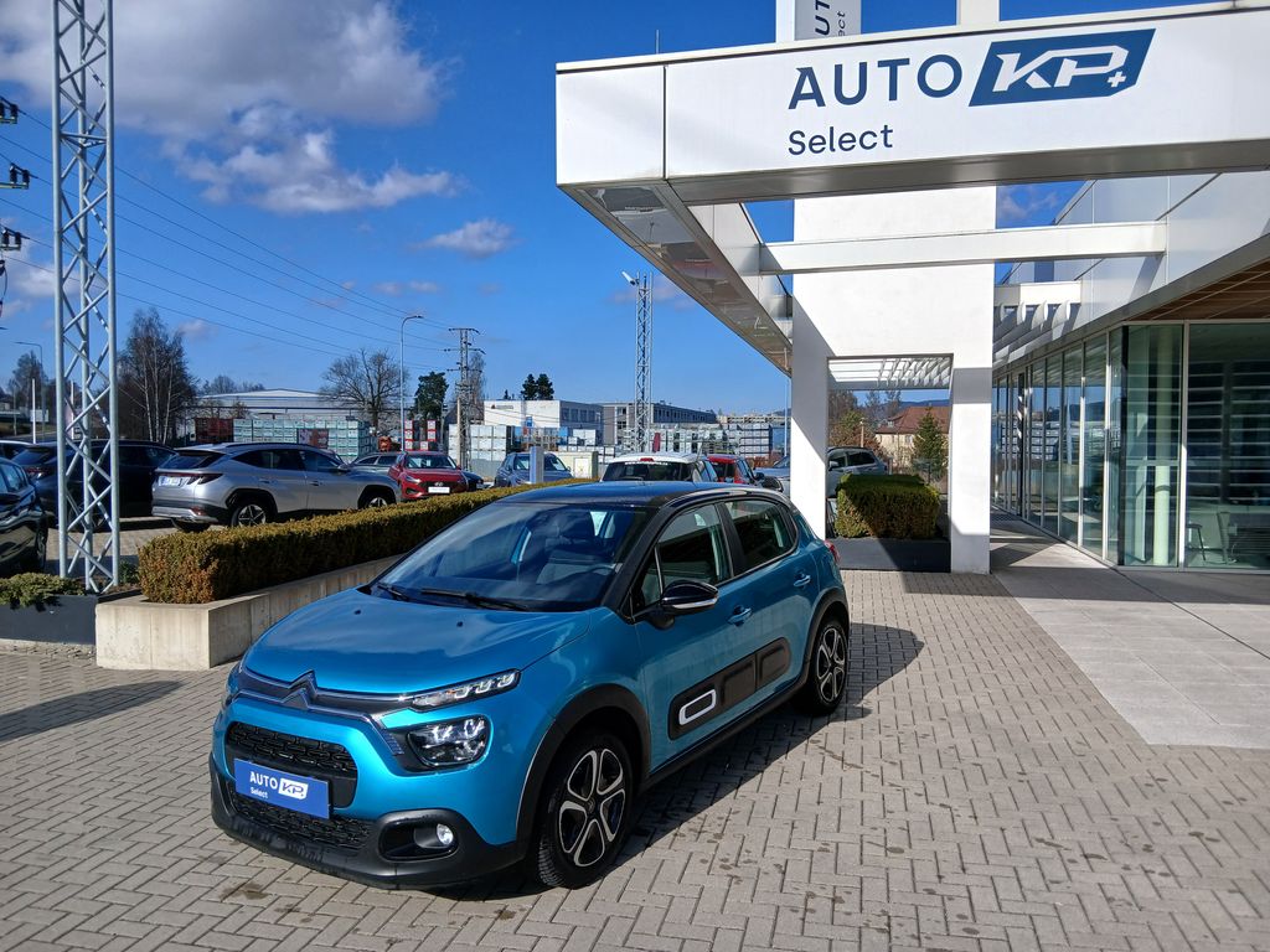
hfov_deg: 67.3
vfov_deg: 53.1
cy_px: 476
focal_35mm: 26
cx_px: 635
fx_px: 954
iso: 20
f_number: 1.8
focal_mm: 3.98
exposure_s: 1/984
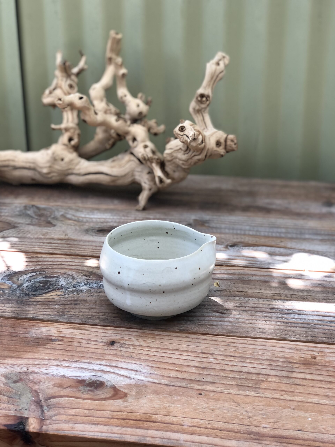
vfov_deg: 33.8
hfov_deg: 25.7
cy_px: 224
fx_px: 735
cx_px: 168
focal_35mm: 57
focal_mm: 6.6
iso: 25
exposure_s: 1/60
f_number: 2.8
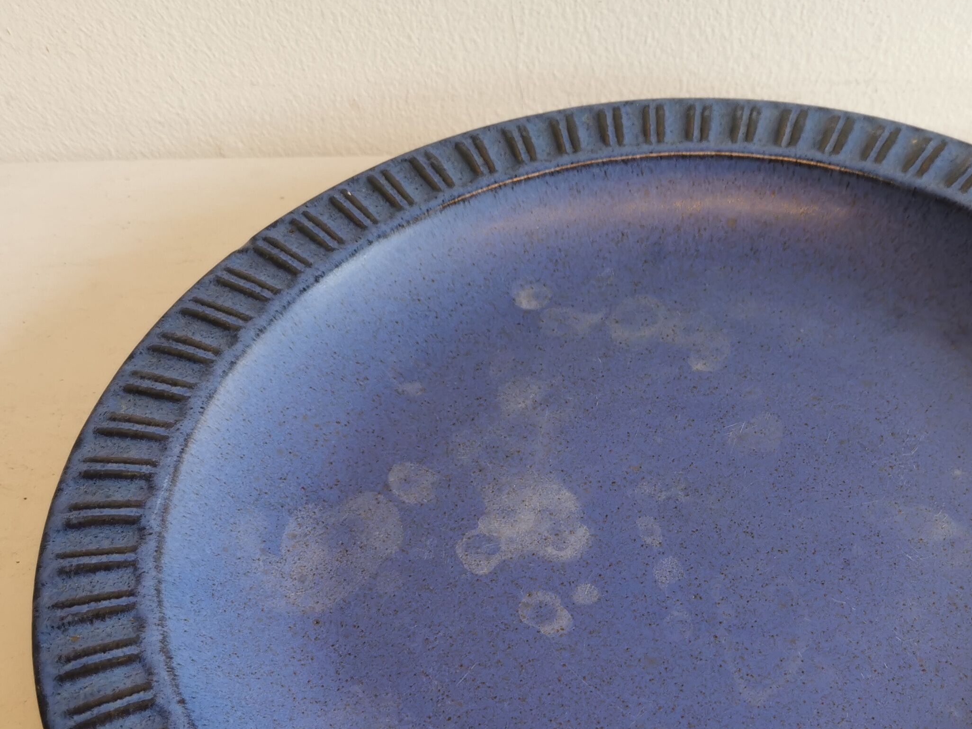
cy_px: 588
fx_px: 1348
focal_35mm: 48
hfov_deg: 38.9
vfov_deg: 29.5
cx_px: 697
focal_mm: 5.56
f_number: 1.6
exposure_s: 1/120
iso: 50
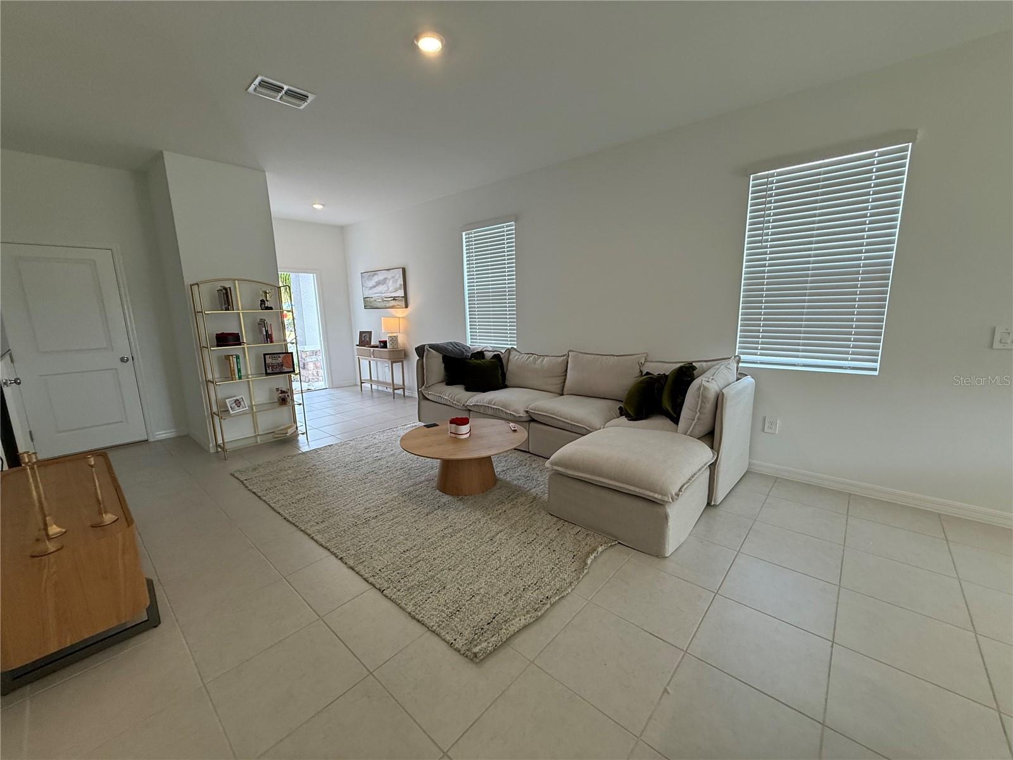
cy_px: 380
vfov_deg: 85.7
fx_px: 410
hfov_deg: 102.1
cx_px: 506
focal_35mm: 14
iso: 125
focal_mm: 2.22
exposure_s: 1/120
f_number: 2.2
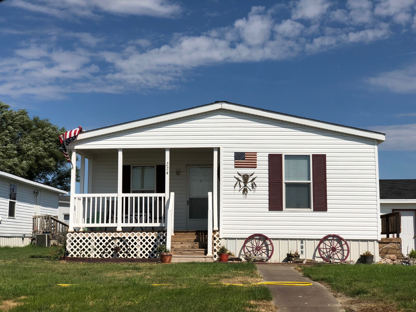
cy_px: 156
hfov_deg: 36.8
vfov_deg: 28.0
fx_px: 625
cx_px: 208
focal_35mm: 52
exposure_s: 1/2825
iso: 16
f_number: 2.4
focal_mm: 6
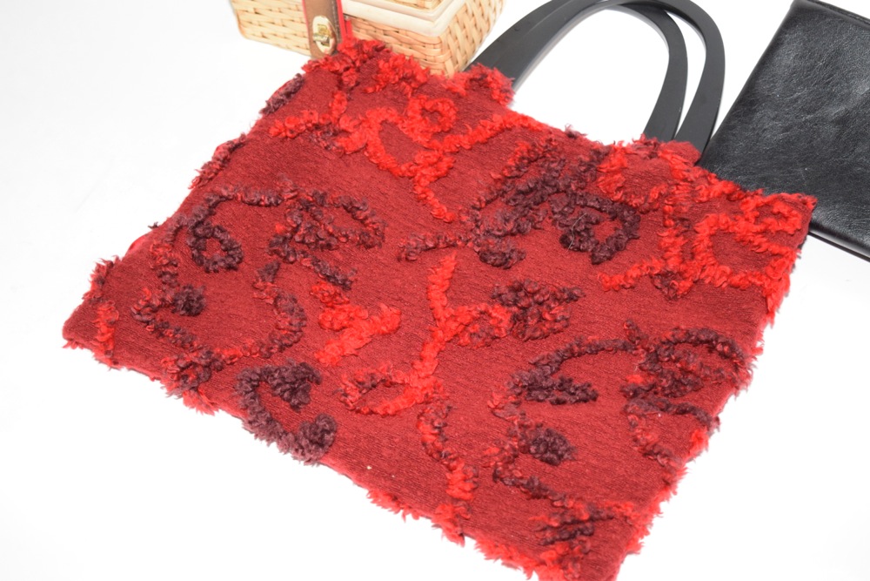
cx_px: 435
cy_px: 290
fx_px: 1450
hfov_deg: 33.4
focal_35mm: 60
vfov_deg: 22.6
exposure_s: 1/60
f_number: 5
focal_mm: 40
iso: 1400
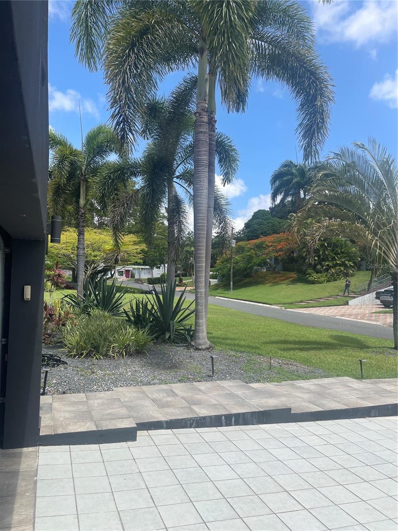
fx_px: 383
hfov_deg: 54.9
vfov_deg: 69.4
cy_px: 266
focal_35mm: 25
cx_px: 199
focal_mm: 5.1
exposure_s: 1/2336
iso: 32
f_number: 1.6
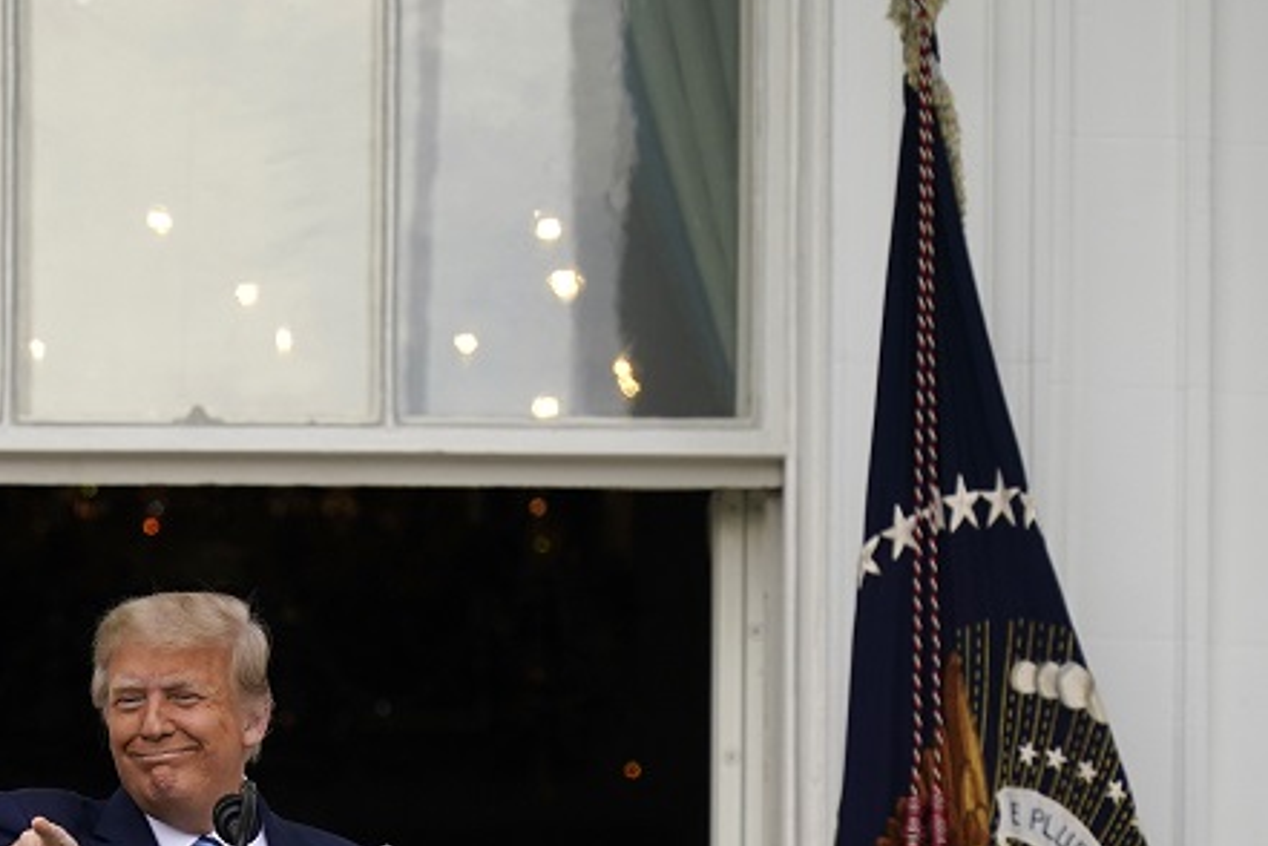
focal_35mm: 1270
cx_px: 230
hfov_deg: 1.6
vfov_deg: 1.1
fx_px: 44729
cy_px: 797
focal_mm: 560
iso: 400
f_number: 4.5
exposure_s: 1/1600
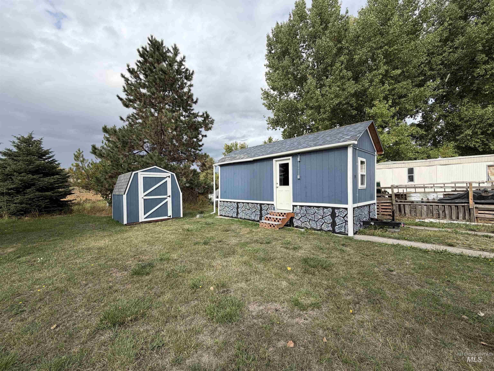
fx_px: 200
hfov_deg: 102.1
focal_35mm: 14
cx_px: 247
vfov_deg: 85.7
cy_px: 186
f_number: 2.2
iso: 32
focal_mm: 2.22
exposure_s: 1/770
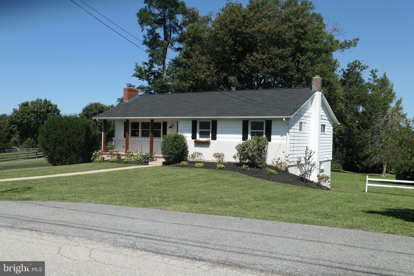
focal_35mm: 35
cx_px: 207
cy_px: 138
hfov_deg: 54.4
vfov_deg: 37.8
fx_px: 402
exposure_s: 1/1600
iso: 125
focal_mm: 12.8
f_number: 3.5
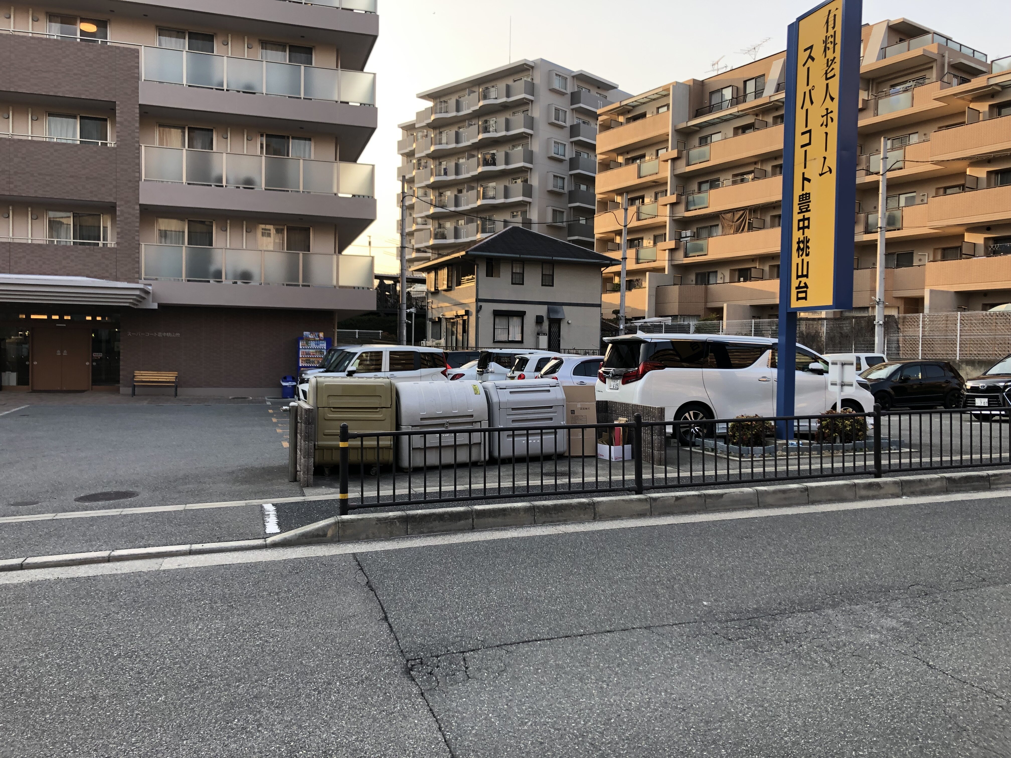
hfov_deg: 63.4
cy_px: 379
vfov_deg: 49.7
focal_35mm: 28
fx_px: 818
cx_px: 506
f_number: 1.8
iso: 20
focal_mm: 3.99
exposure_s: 1/169
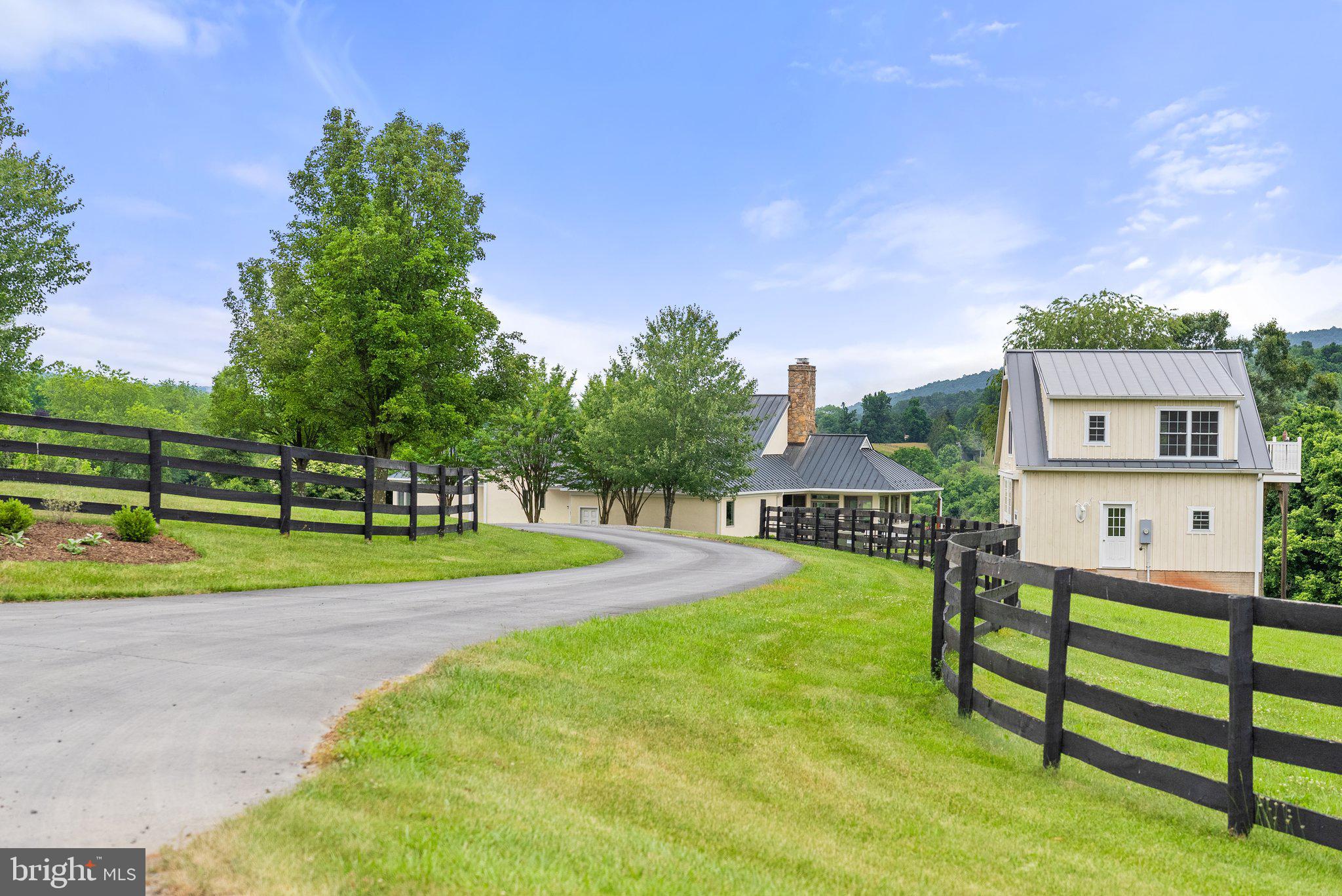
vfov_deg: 26.0
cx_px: 671
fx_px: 1939
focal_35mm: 52
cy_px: 448
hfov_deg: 38.2
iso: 640
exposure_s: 1/2000
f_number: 5
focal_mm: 52
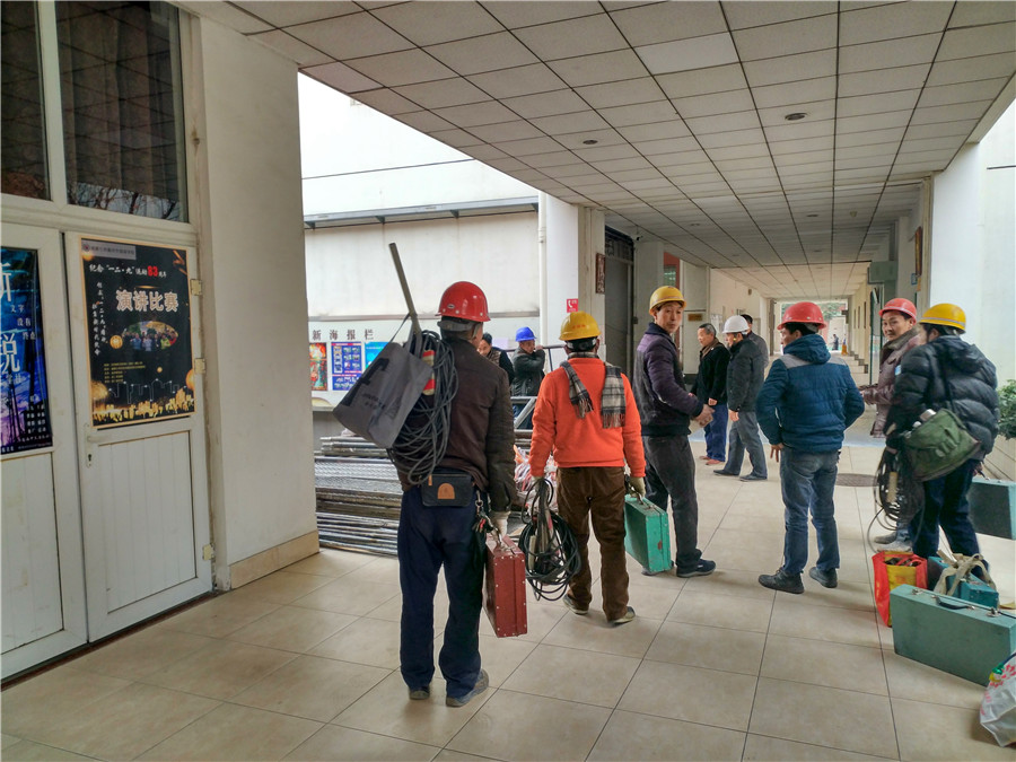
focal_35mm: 27
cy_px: 381
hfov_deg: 65.3
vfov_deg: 51.4
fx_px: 792
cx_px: 508
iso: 101
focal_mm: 4.73
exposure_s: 1/33
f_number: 2.2
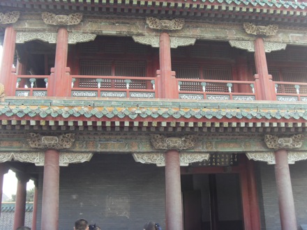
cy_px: 115
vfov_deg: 36.8
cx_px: 154
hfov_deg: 47.9
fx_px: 346
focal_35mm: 39
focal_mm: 6.6
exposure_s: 1/45
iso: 120
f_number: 3.5
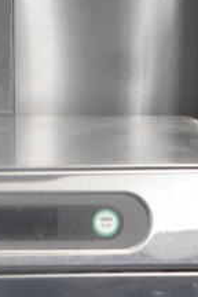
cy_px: 498
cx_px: -18
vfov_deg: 15.8
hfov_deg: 11.8
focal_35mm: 114
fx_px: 940
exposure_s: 1/125
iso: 4000
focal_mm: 18
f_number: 3.5
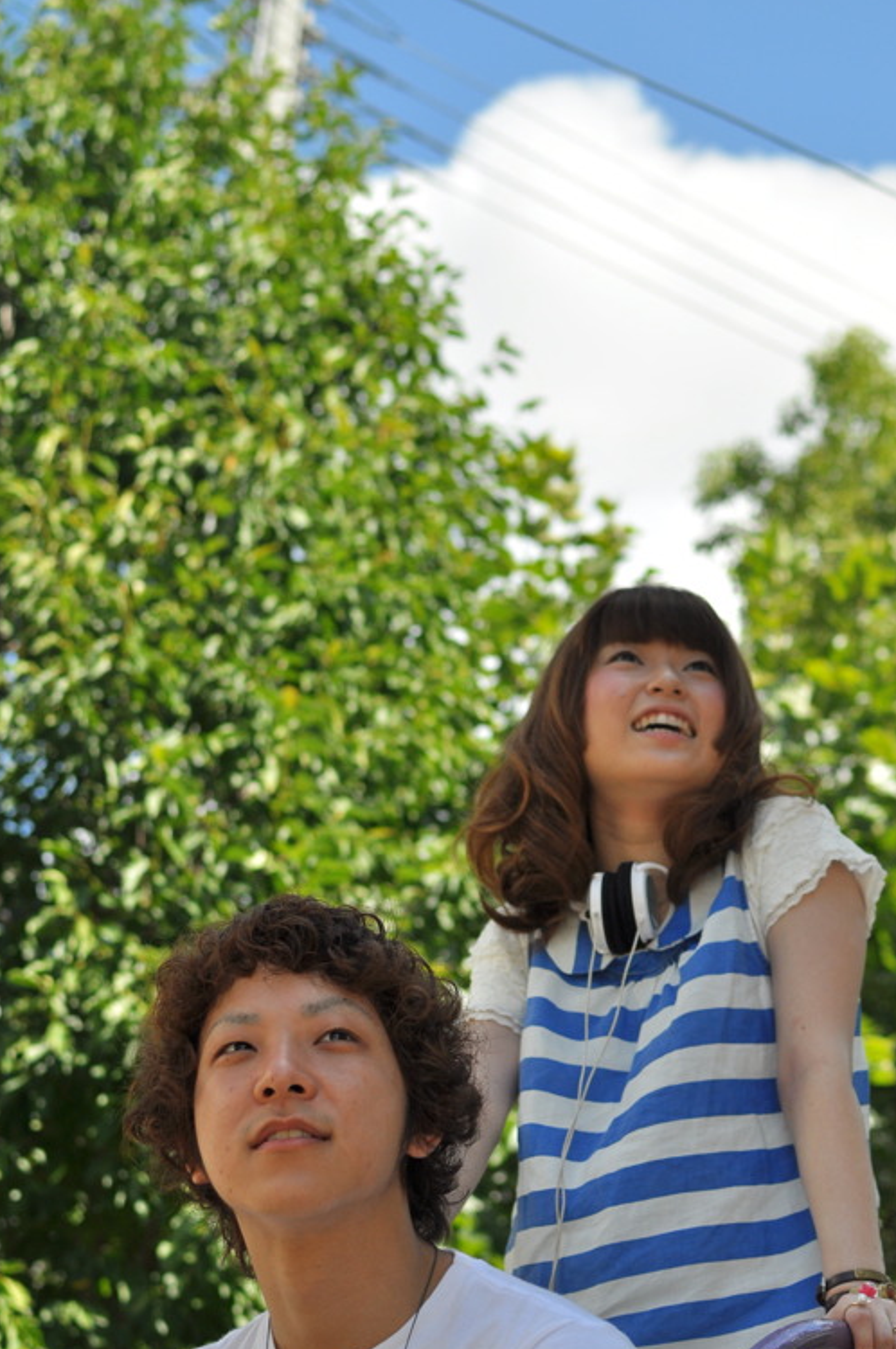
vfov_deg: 28.2
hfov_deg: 19.0
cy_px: 754
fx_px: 2683
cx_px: 455
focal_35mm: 72
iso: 200
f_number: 2.8
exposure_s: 1/2500
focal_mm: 35
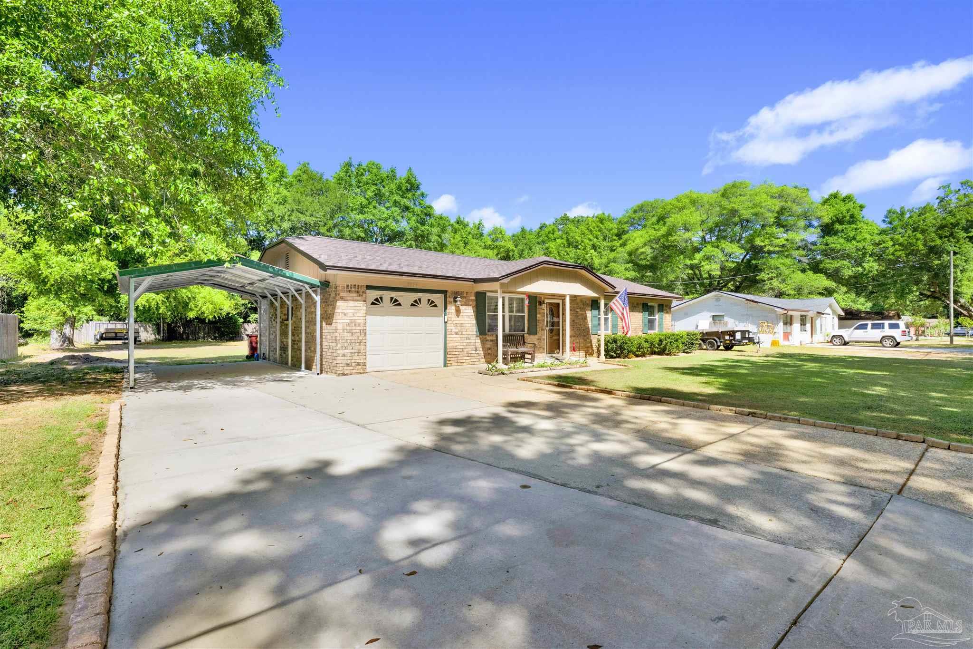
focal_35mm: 16
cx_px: 486
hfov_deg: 96.7
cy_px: 324
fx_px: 432
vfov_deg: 73.7
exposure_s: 1/640
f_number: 11
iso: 400
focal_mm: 16
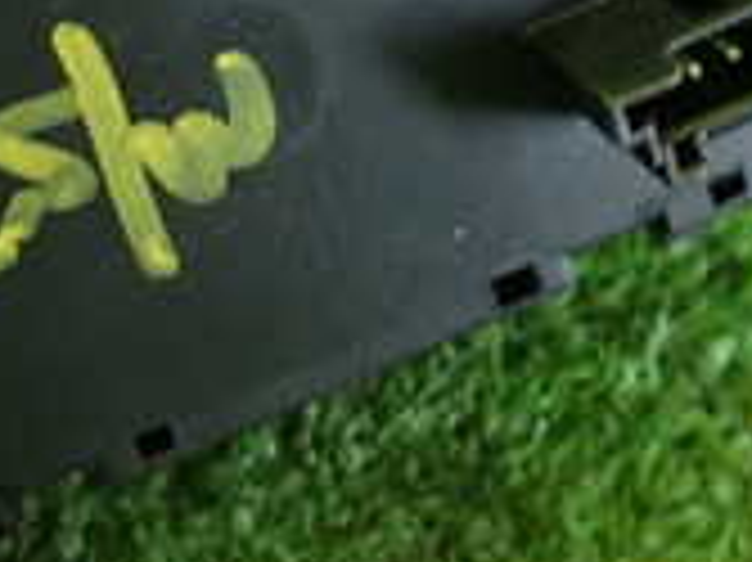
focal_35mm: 90
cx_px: 149
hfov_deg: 21.5
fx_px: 1954
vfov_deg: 16.3
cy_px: 130
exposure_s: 1/50
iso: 200
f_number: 2
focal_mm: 4.5
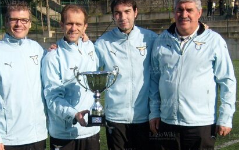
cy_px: 124
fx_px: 469
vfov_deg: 17.9
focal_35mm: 72
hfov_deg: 28.5
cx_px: 103
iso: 80
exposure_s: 1/250
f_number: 7.1
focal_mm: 5.8
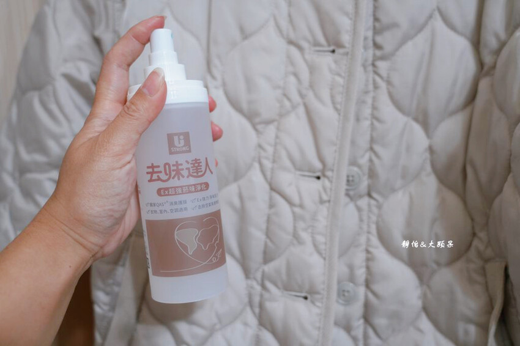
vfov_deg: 38.9
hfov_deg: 55.8
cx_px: 260
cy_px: 173
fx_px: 491
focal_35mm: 34
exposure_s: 1/40
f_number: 4
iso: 1000
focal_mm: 34
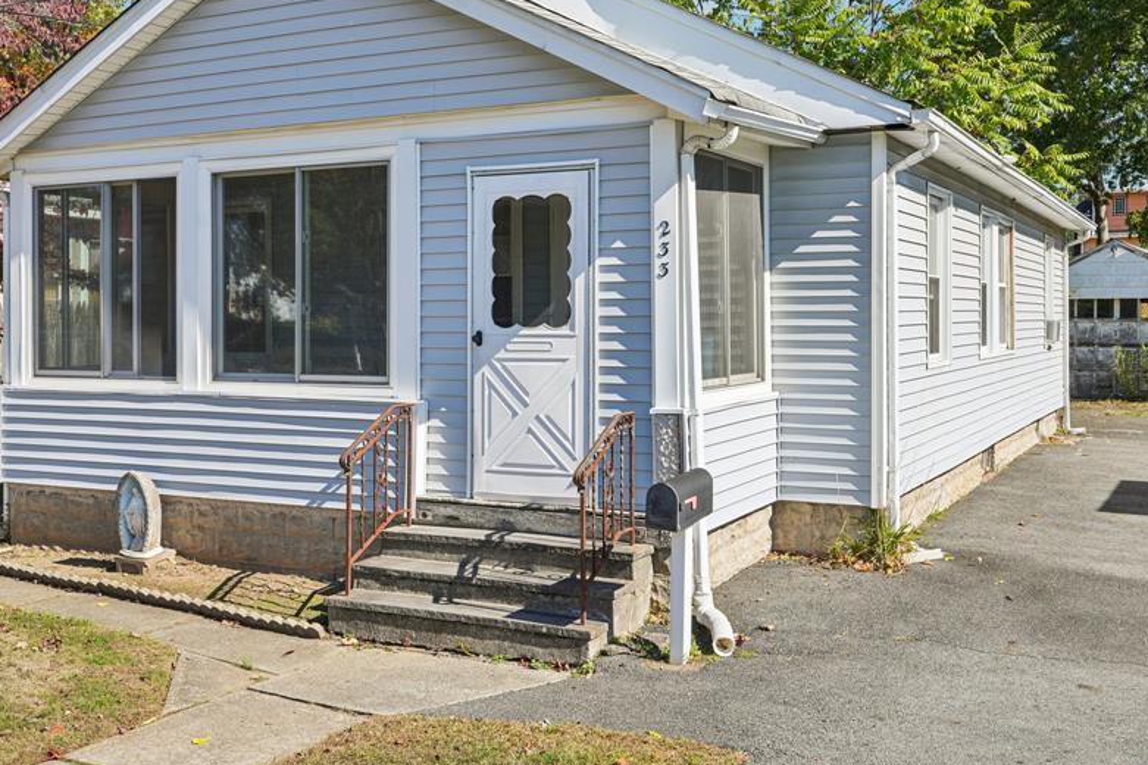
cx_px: 517
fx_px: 1232
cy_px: 332
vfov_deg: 34.4
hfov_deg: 49.9
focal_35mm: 39
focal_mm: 29.5
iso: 100
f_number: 8
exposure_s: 1/250
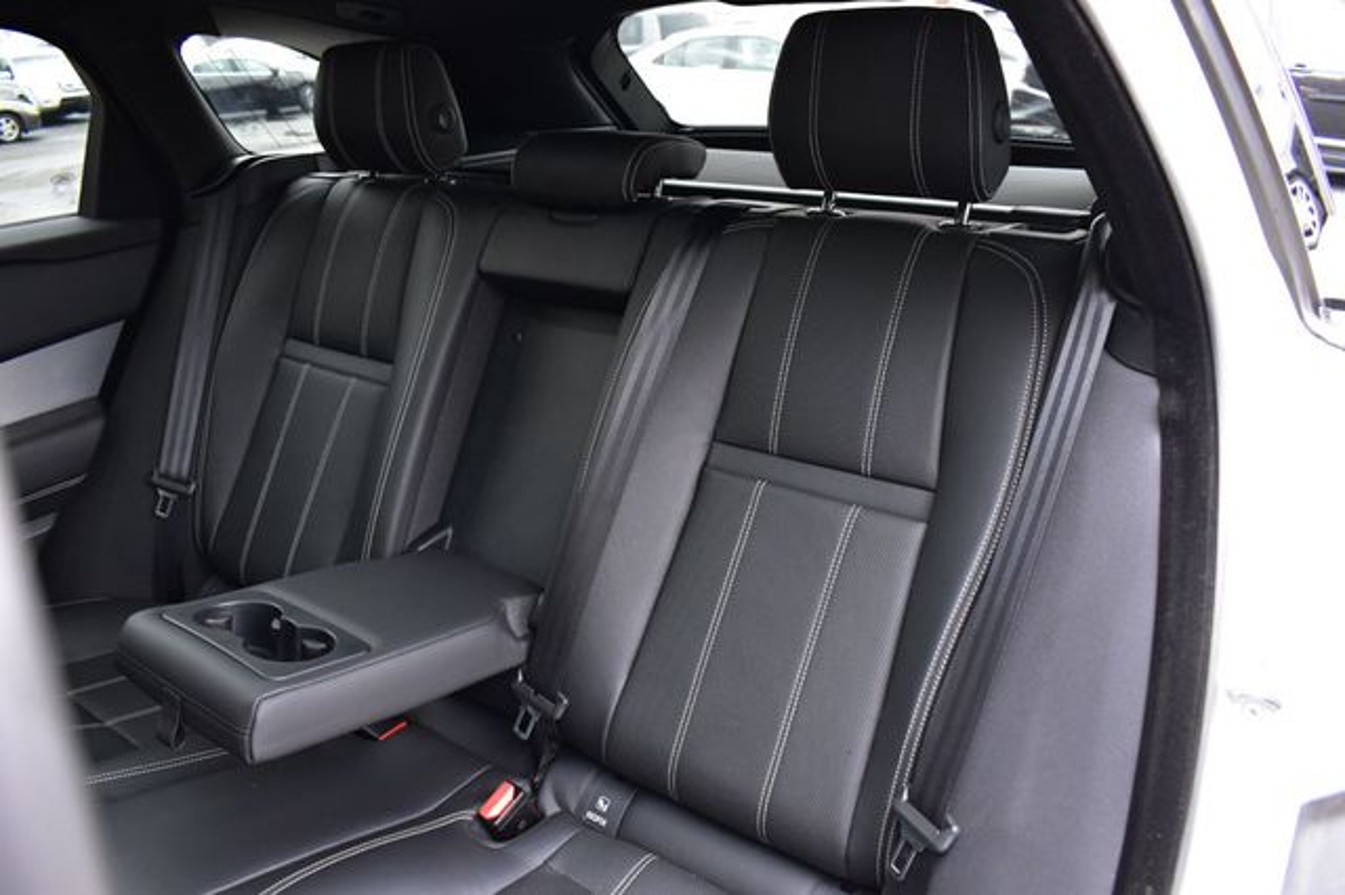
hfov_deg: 67.4
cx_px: 672
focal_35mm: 27
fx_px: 1008
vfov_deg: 47.9
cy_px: 448
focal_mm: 18
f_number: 5.6
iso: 1600
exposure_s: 1/15
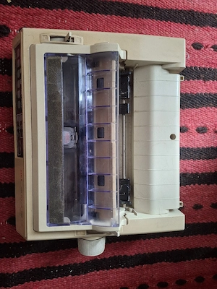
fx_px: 192
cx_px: 108
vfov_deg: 73.9
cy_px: 144
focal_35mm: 23
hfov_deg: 58.9
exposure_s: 1/25
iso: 320
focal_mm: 5.54
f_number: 1.8
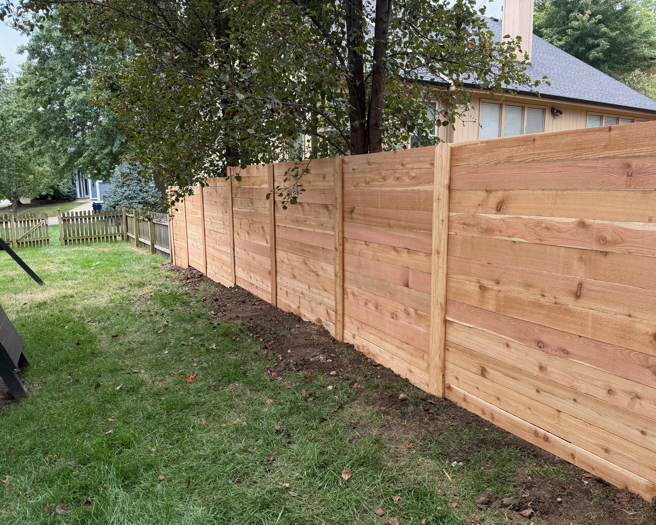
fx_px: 485
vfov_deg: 56.8
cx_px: 346
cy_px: 262
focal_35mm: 25
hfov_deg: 68.0
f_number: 1.78
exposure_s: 1/580
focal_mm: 6.76
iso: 80
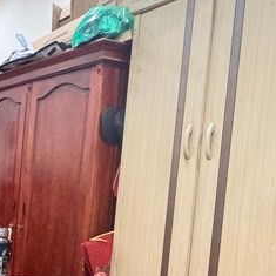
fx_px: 487
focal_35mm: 54
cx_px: -136
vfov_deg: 31.1
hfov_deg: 24.6
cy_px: 206
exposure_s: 1/50
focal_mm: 2.22
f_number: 2.2
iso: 500
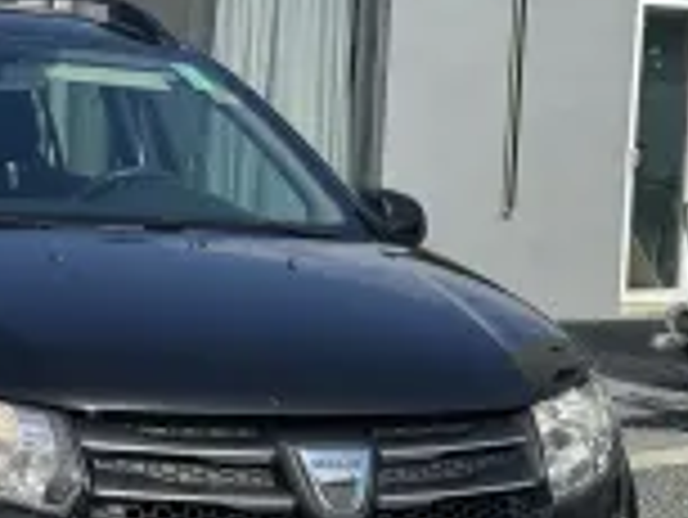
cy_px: 311
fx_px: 2248
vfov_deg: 13.1
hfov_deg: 17.2
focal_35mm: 113
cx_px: 72
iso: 64
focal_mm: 6.76
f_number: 1.78
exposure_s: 1/4049
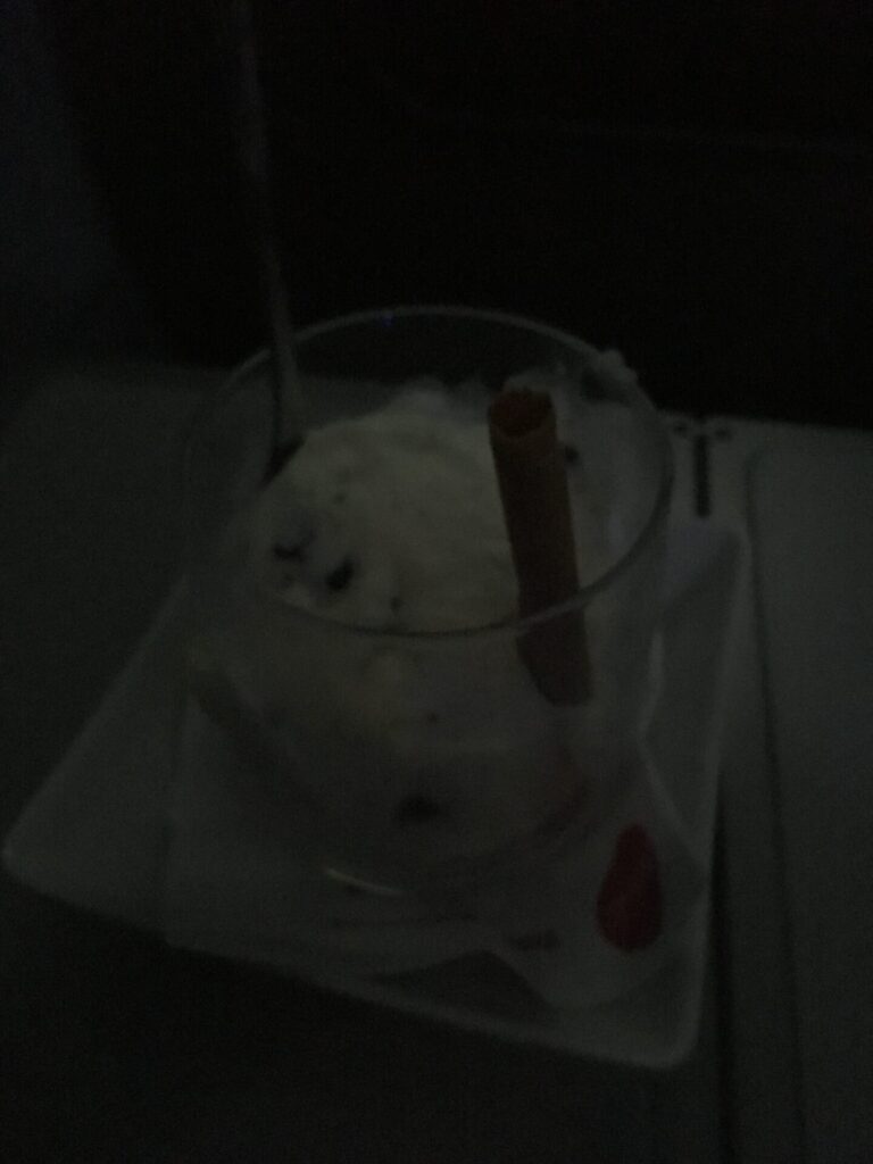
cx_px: 436
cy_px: 582
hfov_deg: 48.2
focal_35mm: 29
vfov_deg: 61.7
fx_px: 975
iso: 2000
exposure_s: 1/15
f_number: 2.2
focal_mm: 4.15
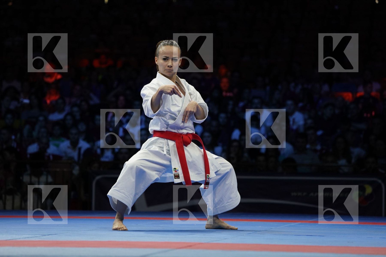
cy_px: 128
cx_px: 193
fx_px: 1898
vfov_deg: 7.8
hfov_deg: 11.6
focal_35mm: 177
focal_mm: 177
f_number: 5.6
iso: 2000
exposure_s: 1/500
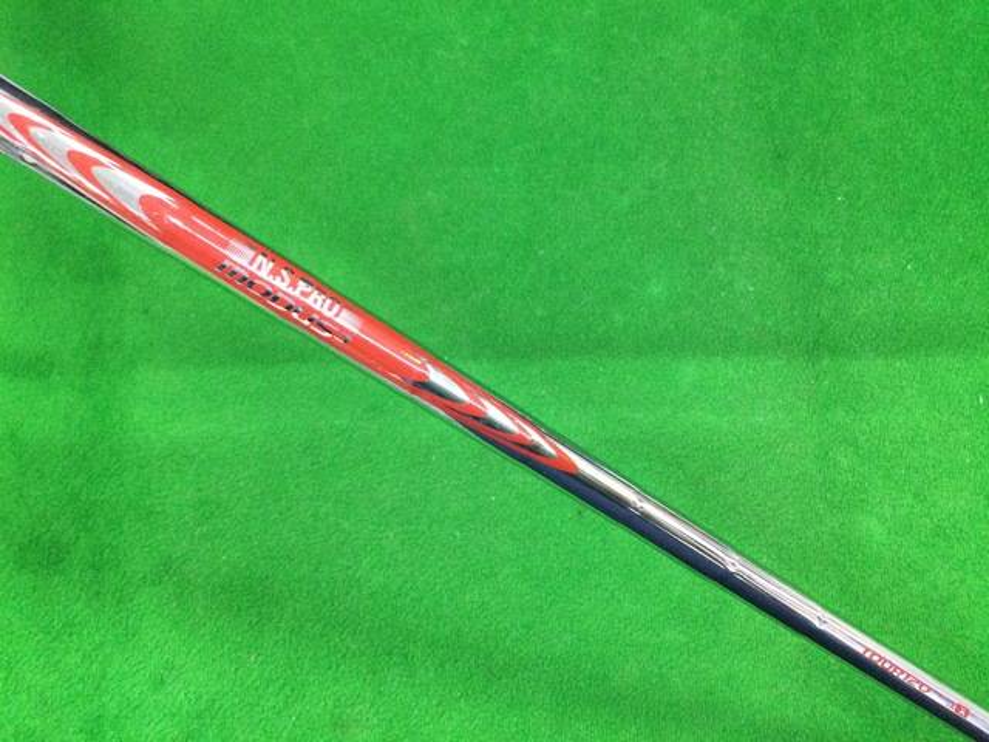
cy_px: 371
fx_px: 886
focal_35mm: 31
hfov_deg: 58.4
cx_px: 494
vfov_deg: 45.4
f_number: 2.4
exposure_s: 1/30
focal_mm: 3.3
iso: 200
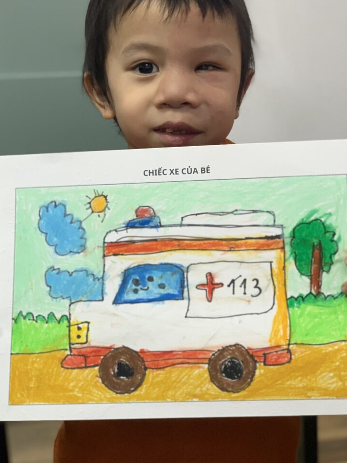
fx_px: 963
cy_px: 188
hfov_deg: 20.4
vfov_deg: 27.0
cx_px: 199
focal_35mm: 72
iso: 125
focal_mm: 6
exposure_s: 1/108
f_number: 2.4
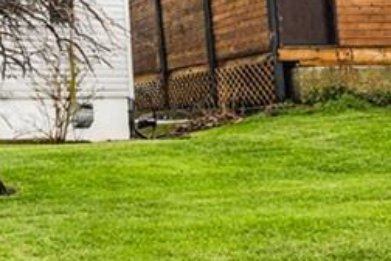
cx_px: -213
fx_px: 706
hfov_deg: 23.8
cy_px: 62
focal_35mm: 65
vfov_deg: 20.7
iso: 100
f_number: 8
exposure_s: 1/125
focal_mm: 16
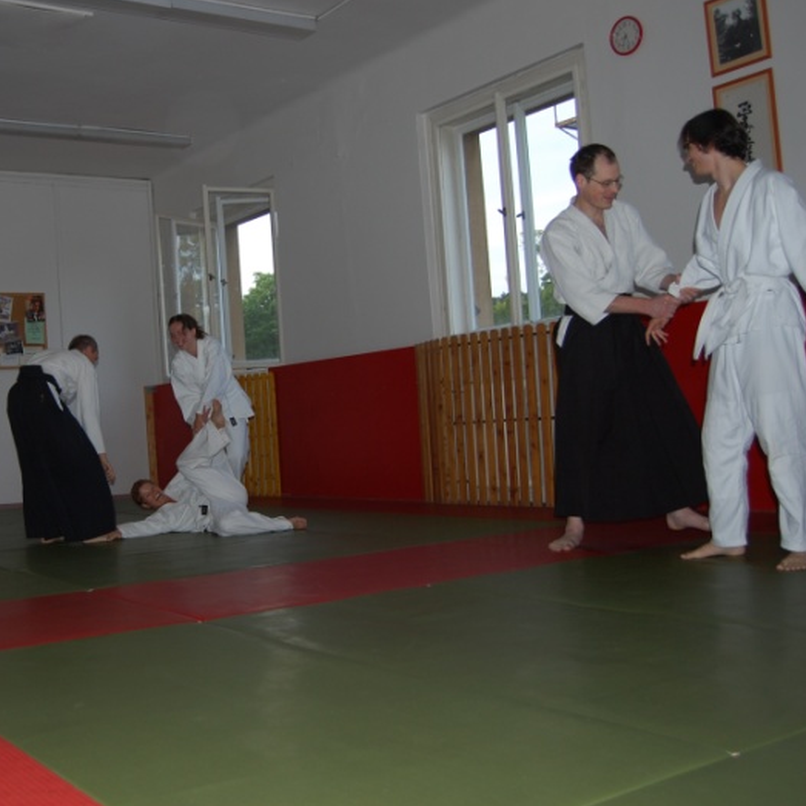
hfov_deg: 41.5
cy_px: 405
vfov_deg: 42.8
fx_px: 1027
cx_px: 196
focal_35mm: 39
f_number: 3.8
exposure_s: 1/100
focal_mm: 20
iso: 200
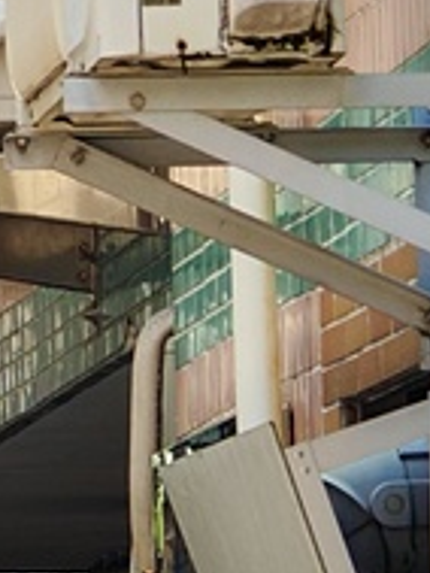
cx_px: -703
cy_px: 261
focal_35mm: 390
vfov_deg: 5.1
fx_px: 6452
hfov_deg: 3.7
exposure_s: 1/100
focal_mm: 15.38
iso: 125
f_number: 2.6
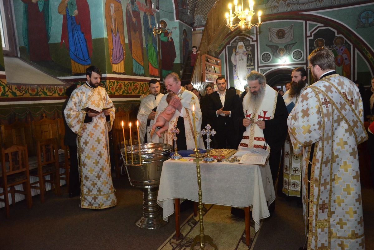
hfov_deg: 67.4
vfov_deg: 47.9
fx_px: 280
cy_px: 125
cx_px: 187
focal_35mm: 27
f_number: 4
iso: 3200
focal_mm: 18
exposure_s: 1/60
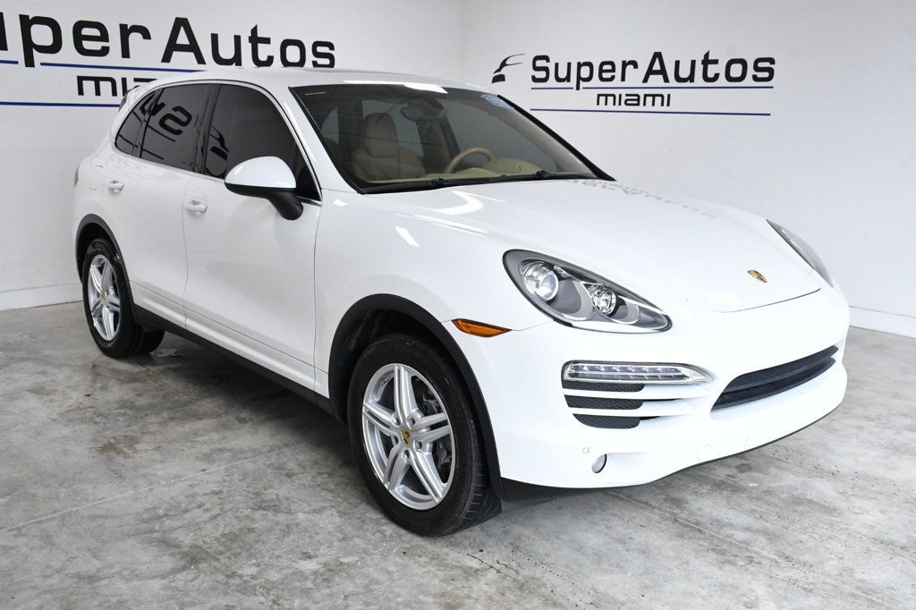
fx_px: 865
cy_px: 305
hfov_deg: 55.8
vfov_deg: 38.9
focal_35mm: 34
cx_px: 458
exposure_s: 1/320
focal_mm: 23
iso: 2500
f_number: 9
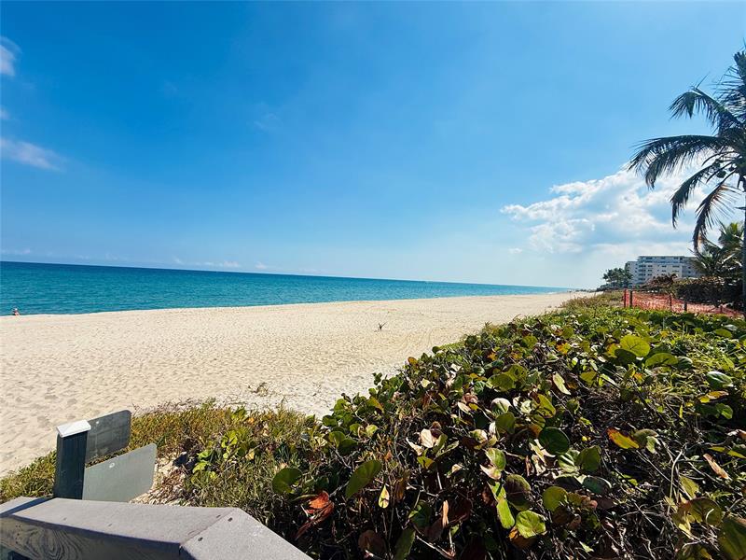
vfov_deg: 85.7
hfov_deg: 102.1
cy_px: 280
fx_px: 302
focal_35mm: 14
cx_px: 373
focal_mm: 2.22
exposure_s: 1/2717
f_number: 2.2
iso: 50
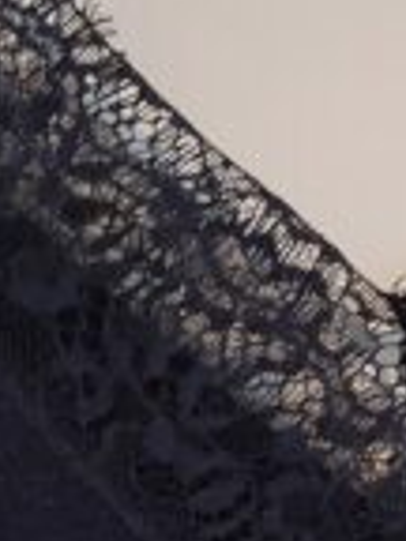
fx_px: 2002
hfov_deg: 11.4
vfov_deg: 15.3
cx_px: 429
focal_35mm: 128
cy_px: 451
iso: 640
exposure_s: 1/25
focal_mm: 5.54
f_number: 1.8
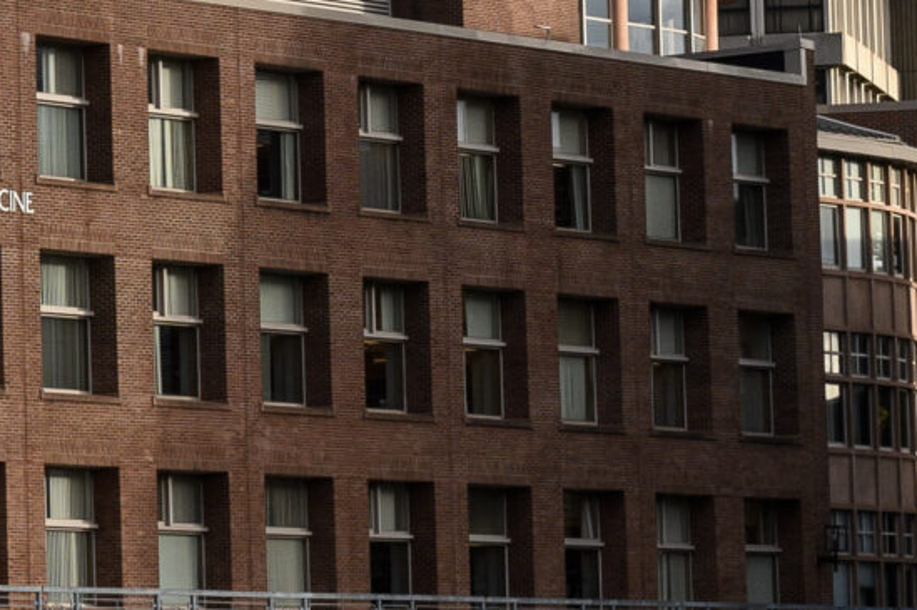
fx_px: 6057
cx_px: -543
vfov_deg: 5.8
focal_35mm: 238
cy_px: 143
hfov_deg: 8.4
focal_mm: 51
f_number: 11
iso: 200
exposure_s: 1/160
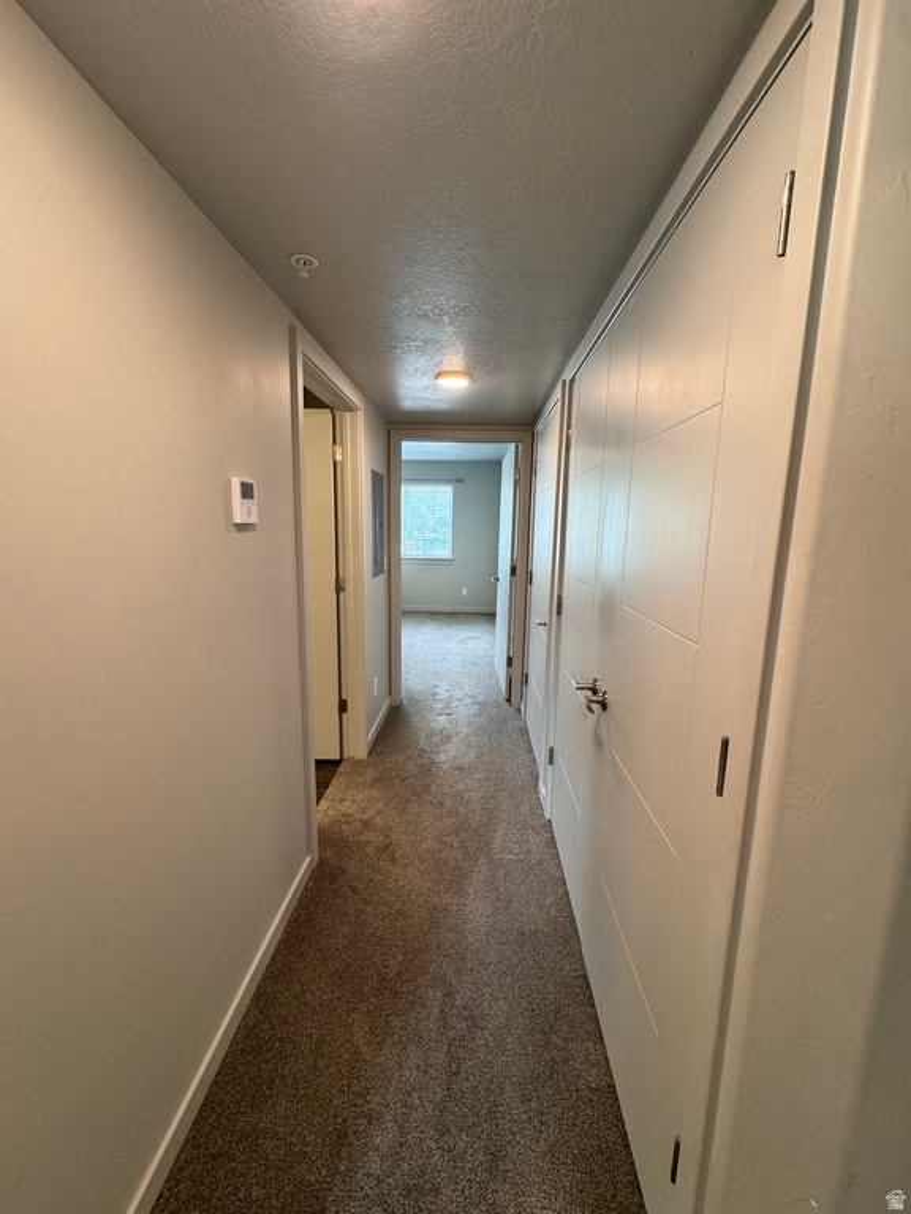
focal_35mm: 14
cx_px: 456
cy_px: 607
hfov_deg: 85.7
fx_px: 491
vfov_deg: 102.1
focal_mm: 2.22
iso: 200
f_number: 2.2
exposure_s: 1/120
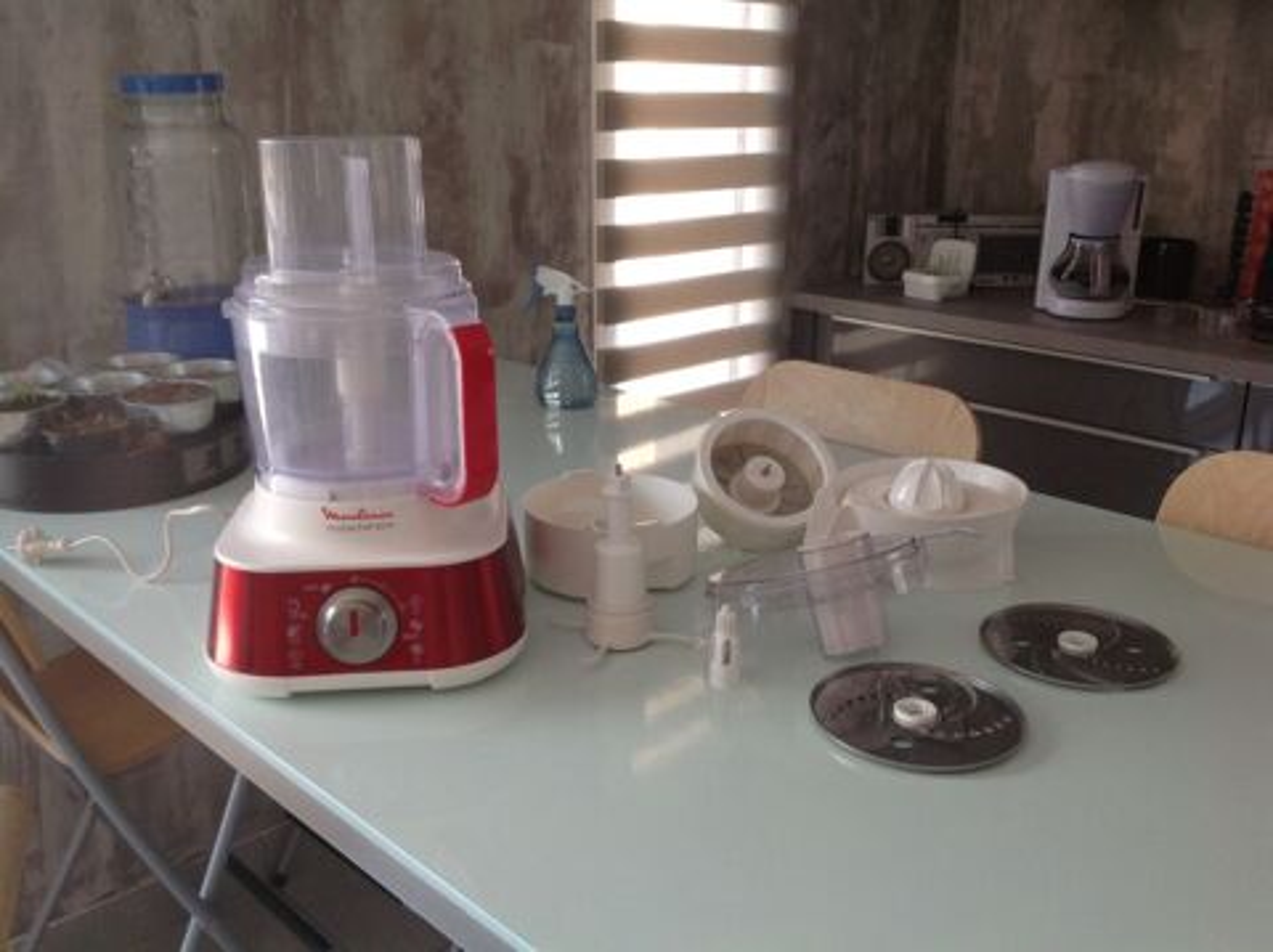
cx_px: 636
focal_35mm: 35
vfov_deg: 40.6
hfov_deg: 52.7
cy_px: 476
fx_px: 1286
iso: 100
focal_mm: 4.28
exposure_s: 1/120
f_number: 2.4
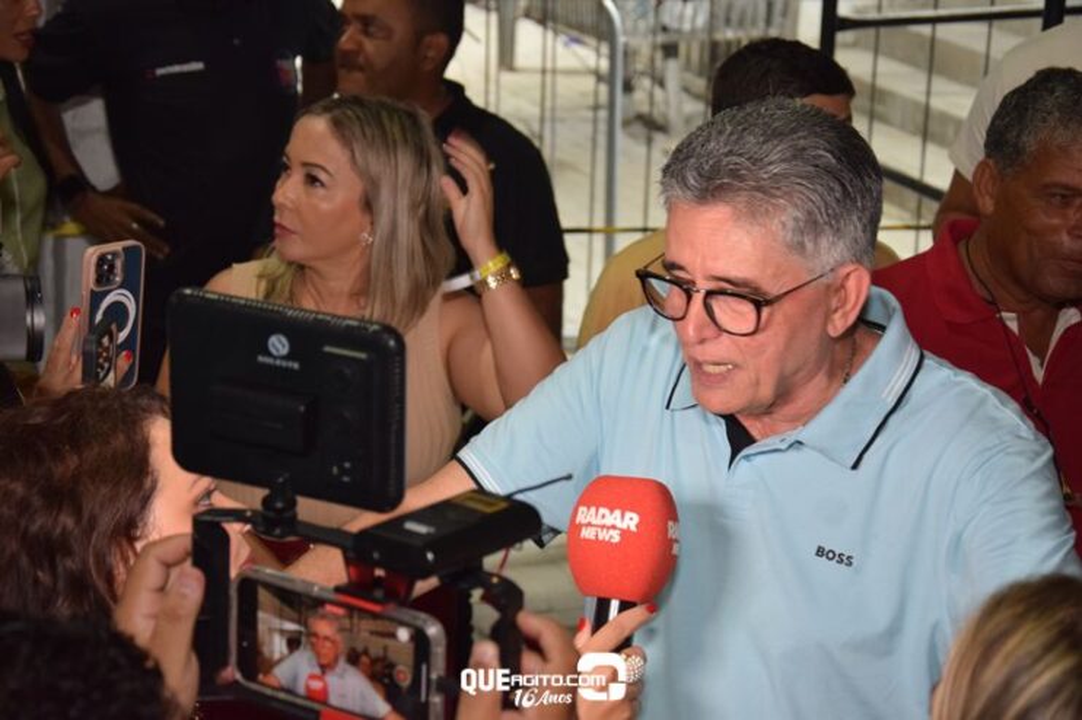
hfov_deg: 23.4
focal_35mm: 87
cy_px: 360
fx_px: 2614
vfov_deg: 15.7
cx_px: 541
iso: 1100
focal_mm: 58
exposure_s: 1/60
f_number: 5
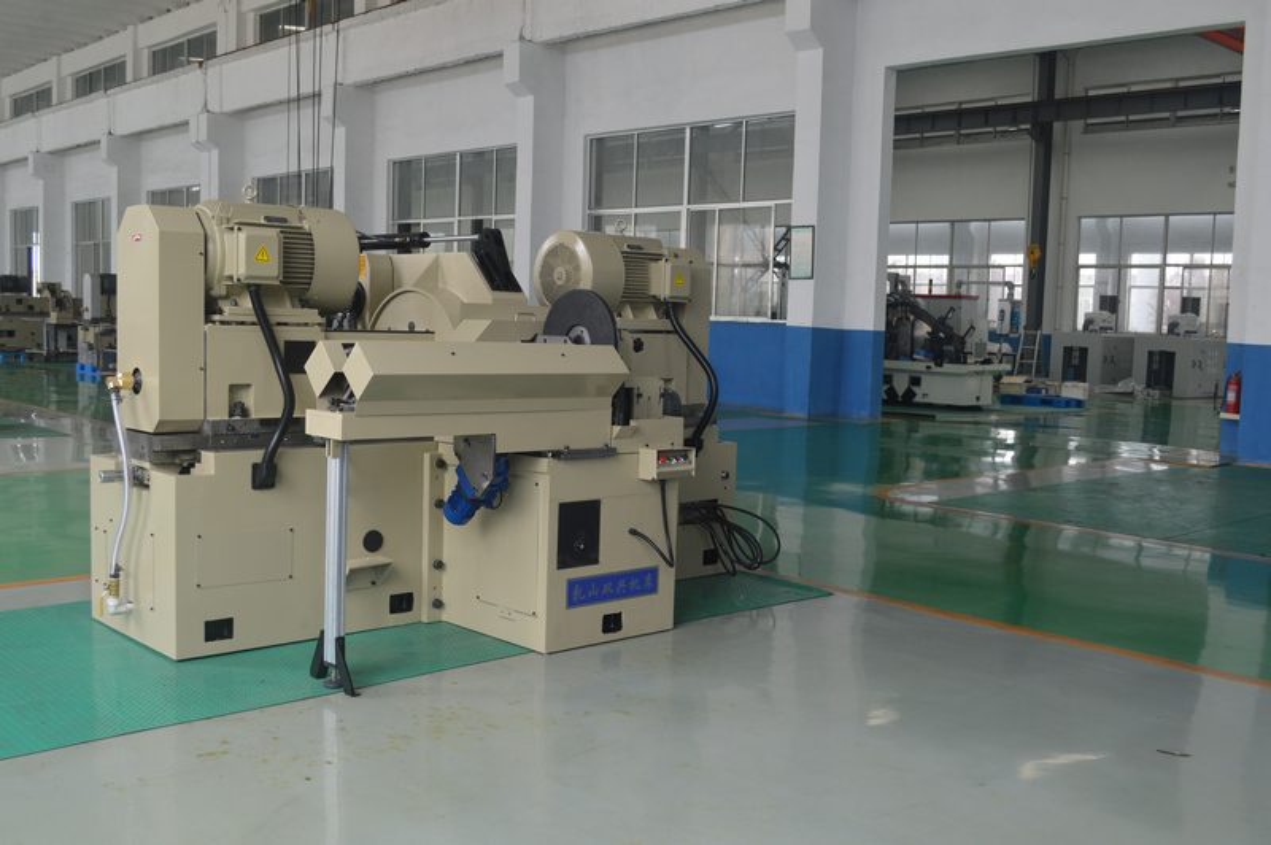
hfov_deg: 53.2
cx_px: 636
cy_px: 422
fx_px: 1270
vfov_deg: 36.8
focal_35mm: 36
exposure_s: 1/125
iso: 400
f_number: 5.6
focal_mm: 24
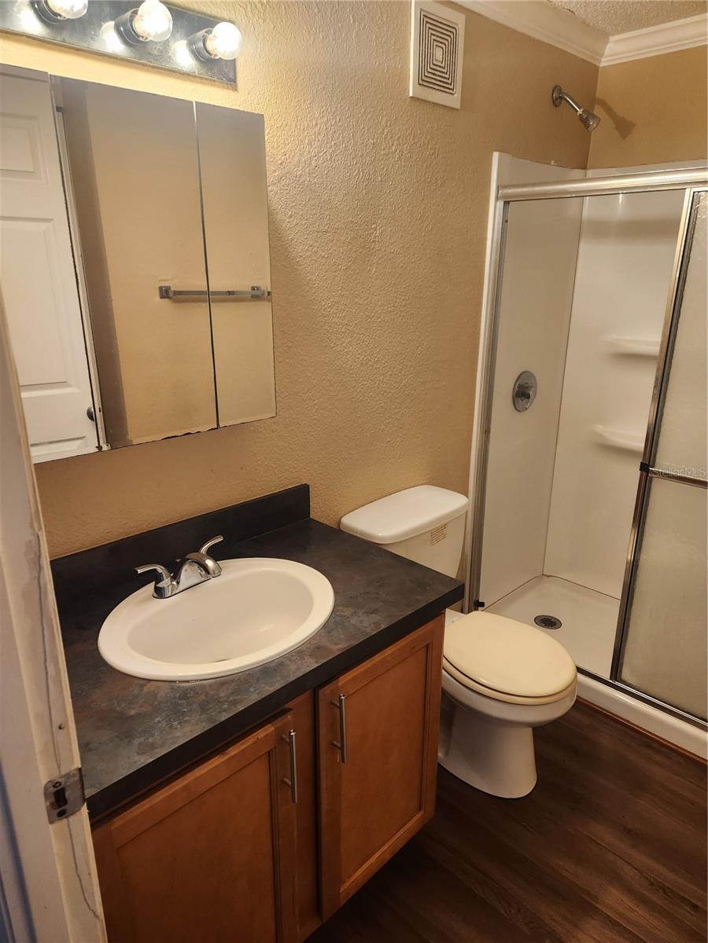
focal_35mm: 23
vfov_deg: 73.9
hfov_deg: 58.9
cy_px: 472
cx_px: 354
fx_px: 627
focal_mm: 5.4
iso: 125
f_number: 1.8
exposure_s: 1/120
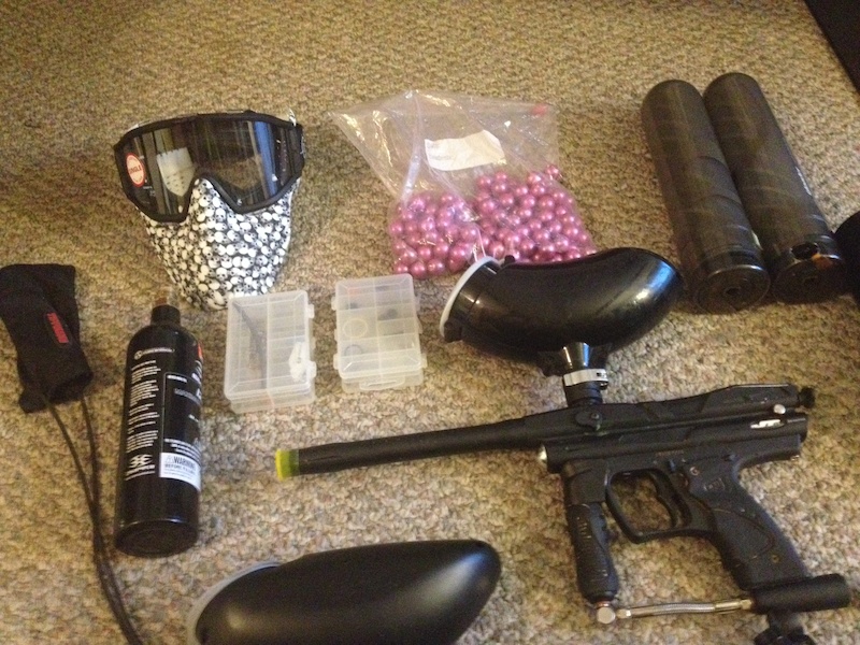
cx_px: 430
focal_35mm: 35
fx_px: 870
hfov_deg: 52.6
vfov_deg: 40.7
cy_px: 322
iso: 800
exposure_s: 1/15
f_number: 2.4
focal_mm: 4.28
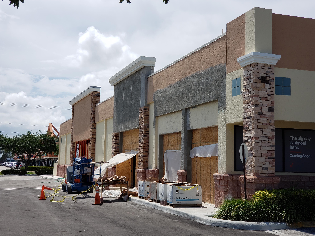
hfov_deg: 36.8
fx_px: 473
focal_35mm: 52
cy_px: 118
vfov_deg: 28.0
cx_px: 158
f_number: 2.4
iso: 32
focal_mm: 6
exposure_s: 1/1163
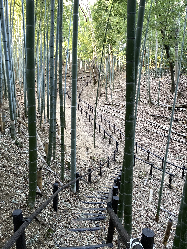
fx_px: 187
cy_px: 124
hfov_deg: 53.1
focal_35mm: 26
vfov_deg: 67.3
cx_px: 94
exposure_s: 1/50
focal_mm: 4.2
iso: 200
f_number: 1.8
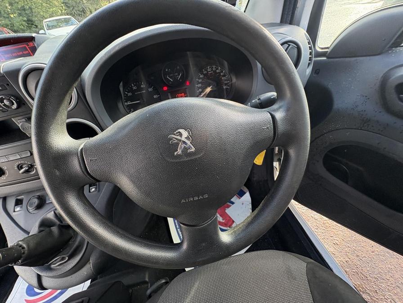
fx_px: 163
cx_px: 202
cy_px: 152
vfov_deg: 85.7
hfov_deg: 102.1
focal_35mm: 14
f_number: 2.2
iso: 160
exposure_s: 1/99
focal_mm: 2.22
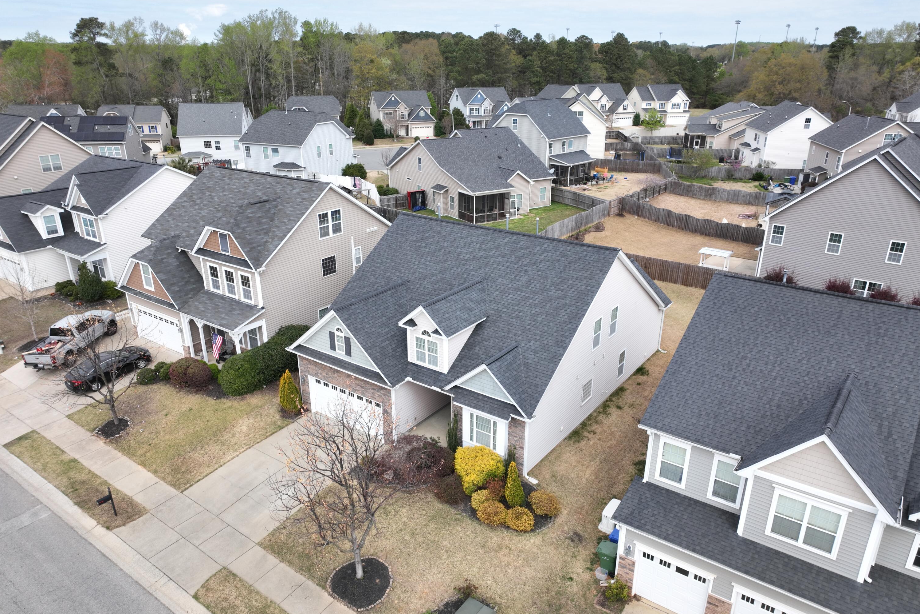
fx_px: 639
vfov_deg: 51.3
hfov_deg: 71.5
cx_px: 459
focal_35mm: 25
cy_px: 327
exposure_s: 1/15
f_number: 2.8
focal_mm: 12.29
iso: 120
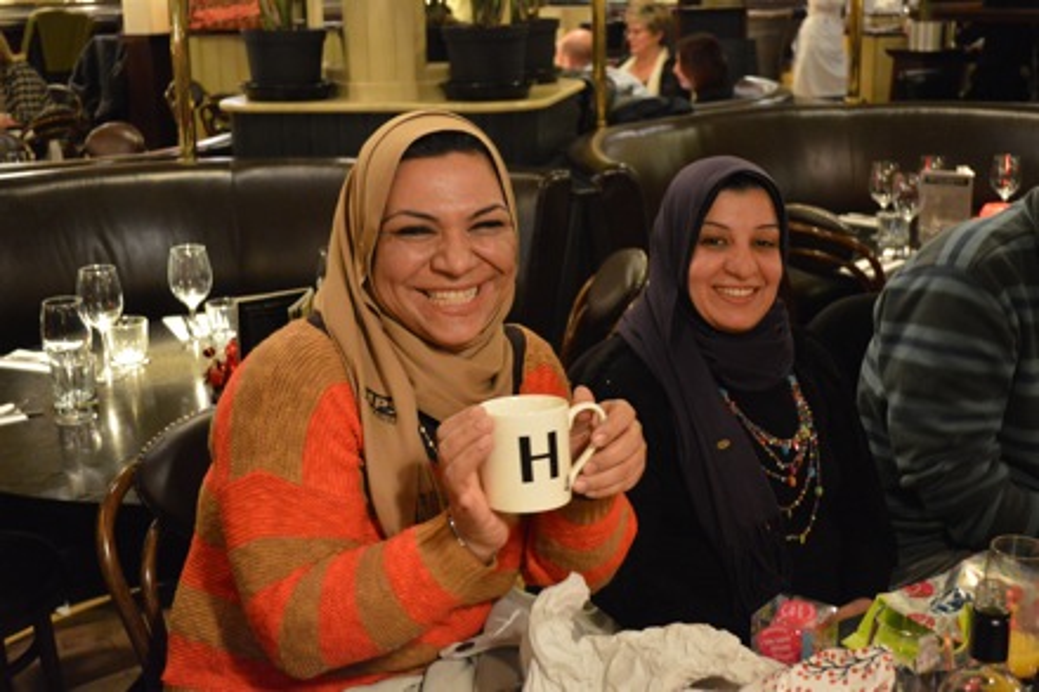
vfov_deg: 29.8
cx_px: 520
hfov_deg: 43.6
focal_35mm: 45
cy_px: 346
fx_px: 1298
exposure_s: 1/6
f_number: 4.5
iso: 3200
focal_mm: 30
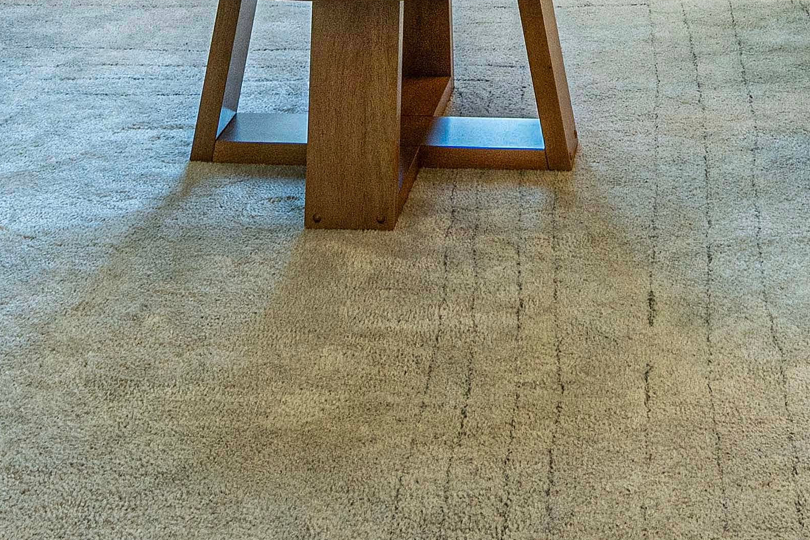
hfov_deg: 24.2
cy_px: -545
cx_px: 600
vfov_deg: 13.9
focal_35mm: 83
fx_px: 1867
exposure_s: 1/13
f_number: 9
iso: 250
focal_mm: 16
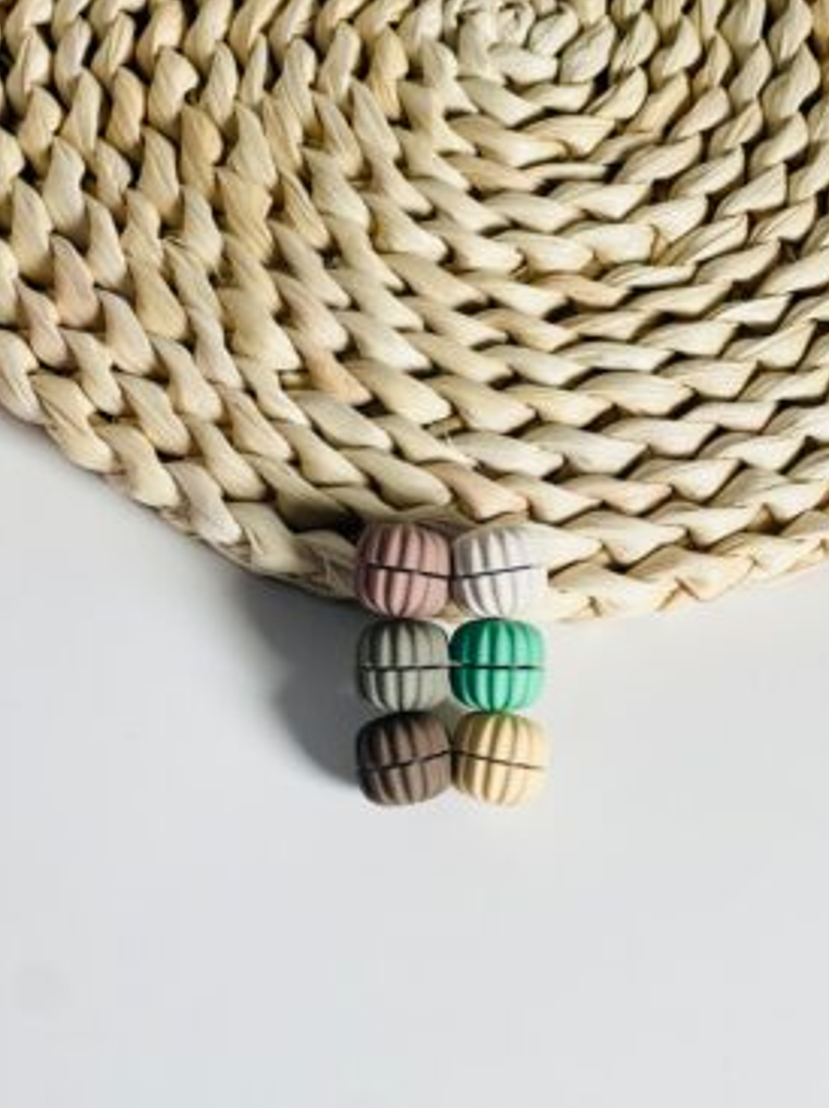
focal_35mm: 70
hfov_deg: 21.0
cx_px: 451
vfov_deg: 27.8
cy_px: 596
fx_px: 2238
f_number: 2.2
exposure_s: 1/121
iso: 50
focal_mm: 7.5
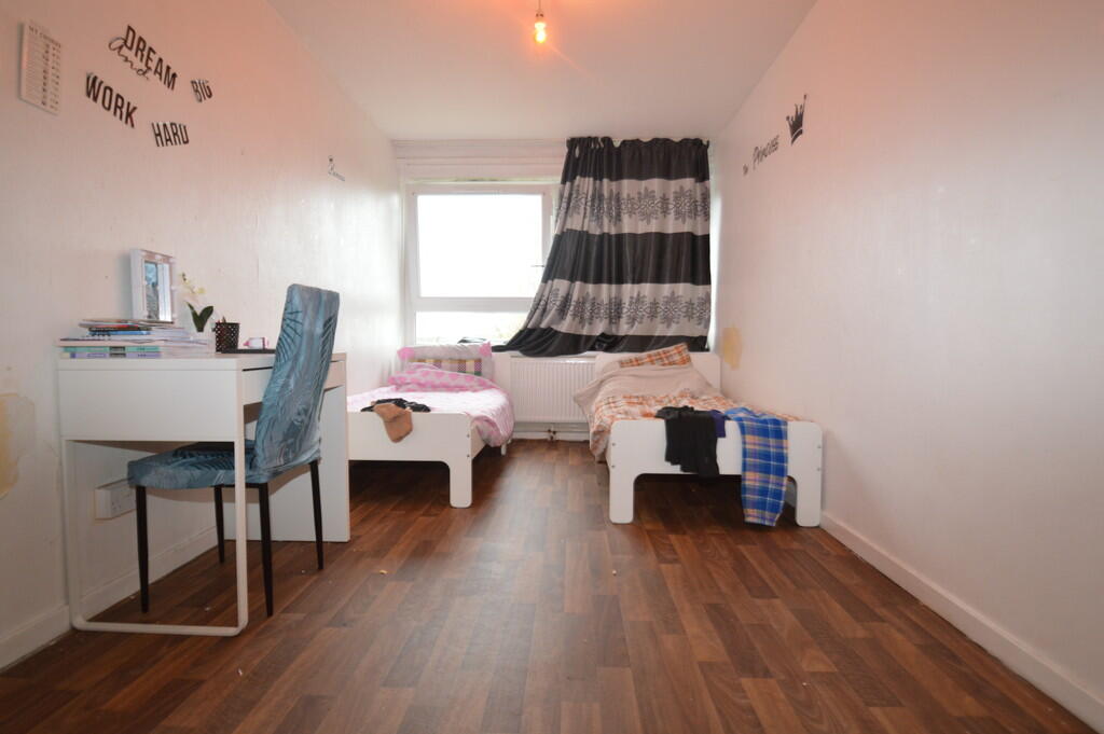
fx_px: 529
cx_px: 552
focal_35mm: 17
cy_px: 367
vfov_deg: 69.6
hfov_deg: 92.5
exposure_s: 1/60
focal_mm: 11.5
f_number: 3.5
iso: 640
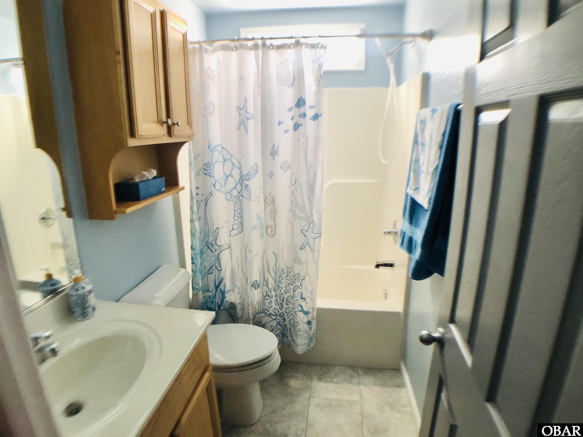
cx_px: 292
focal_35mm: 28
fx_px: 472
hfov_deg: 63.4
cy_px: 218
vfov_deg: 49.7
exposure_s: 1/17
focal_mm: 3.99
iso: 80
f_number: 1.8
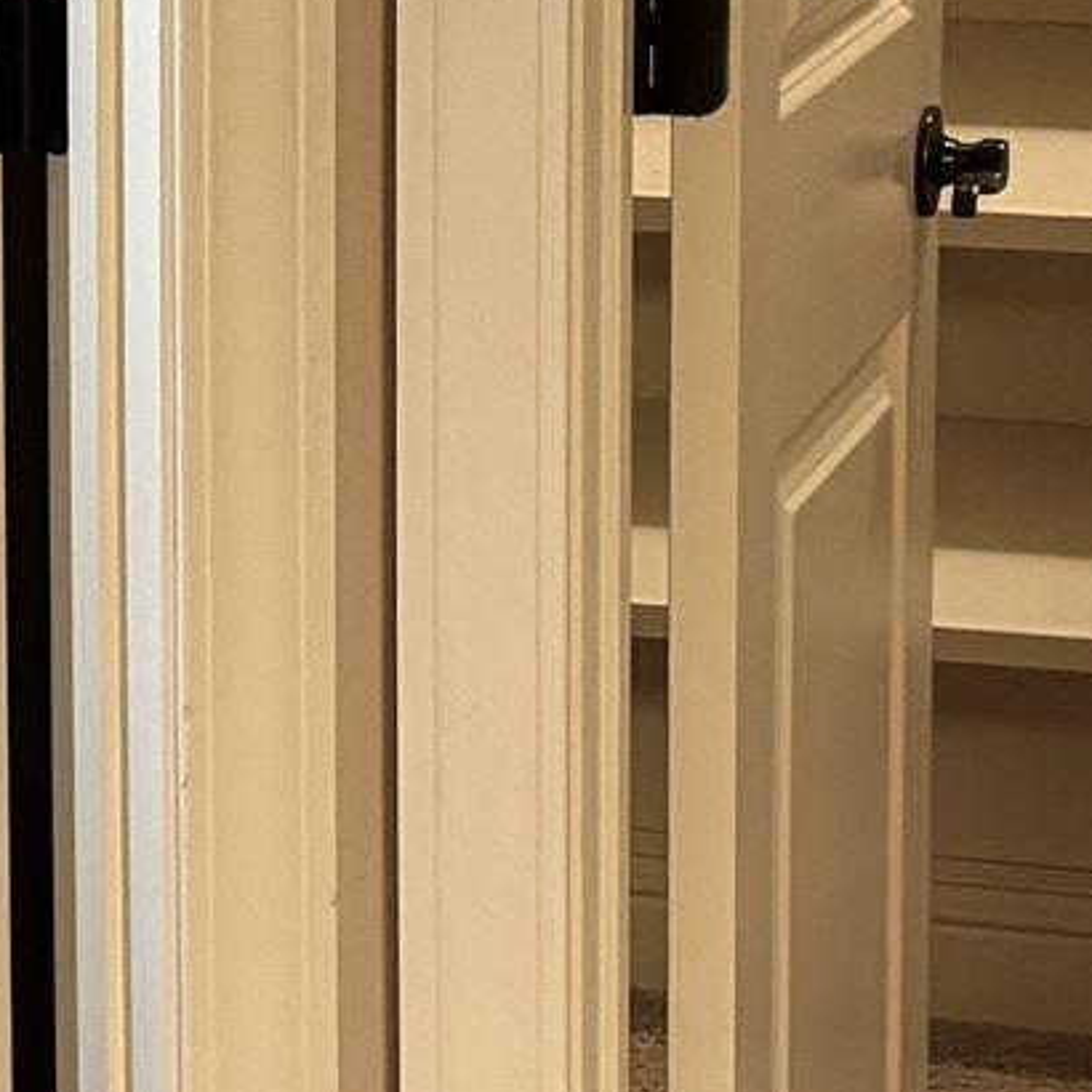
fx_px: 6139
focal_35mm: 172
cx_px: -530
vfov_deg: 10.1
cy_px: 194
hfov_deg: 9.9
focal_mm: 5.96
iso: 160
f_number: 1.6
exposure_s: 1/60
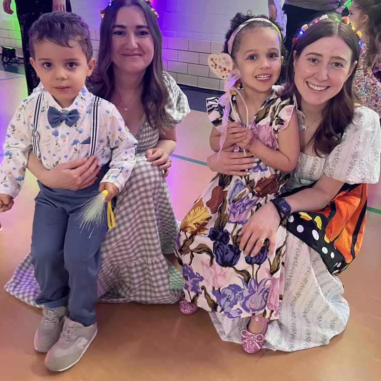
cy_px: 166
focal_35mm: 31
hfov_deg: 52.5
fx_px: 386
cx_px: 190
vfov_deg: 52.4
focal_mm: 5.1
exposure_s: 1/40
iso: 640
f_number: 1.6
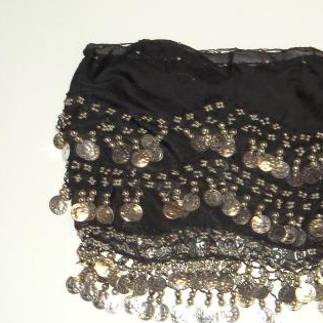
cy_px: 170
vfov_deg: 16.1
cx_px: 218
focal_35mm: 108
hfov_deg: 16.1
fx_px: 1140
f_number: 4.5
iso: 64
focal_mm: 15.4
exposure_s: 1/50
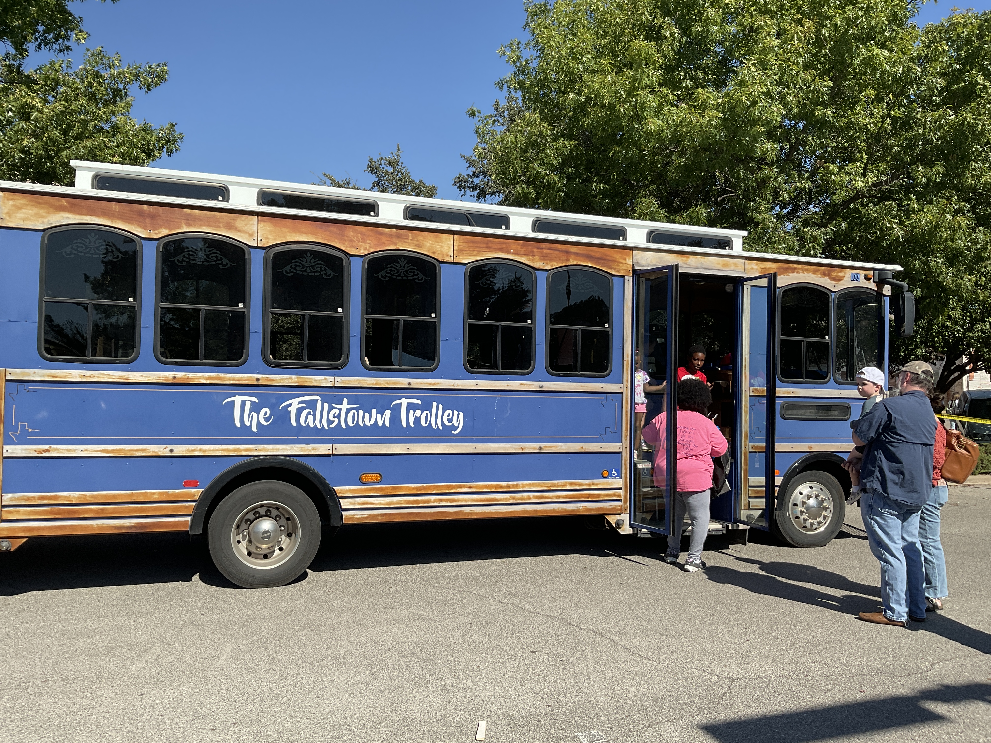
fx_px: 830
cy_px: 372
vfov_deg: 48.2
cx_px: 496
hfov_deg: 61.7
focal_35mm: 29
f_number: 1.8
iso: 16
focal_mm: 3
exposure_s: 1/2227
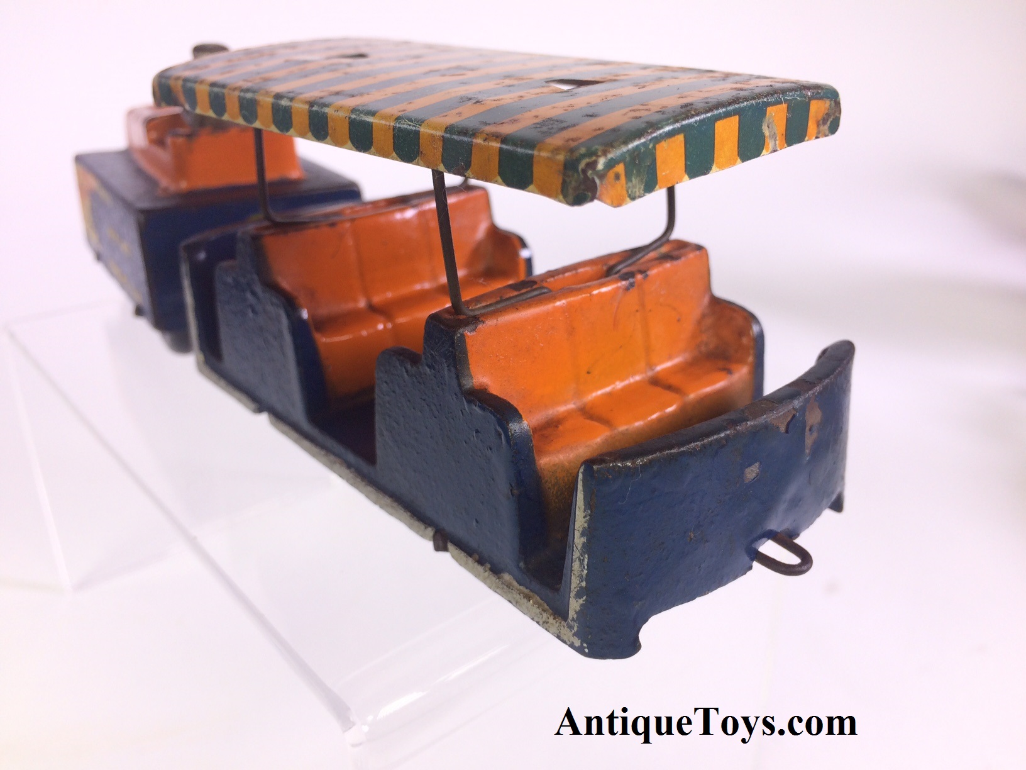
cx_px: 513
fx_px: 860
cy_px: 385
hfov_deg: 61.7
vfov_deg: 48.2
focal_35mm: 29
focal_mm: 4.15
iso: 32
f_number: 2.2
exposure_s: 1/387
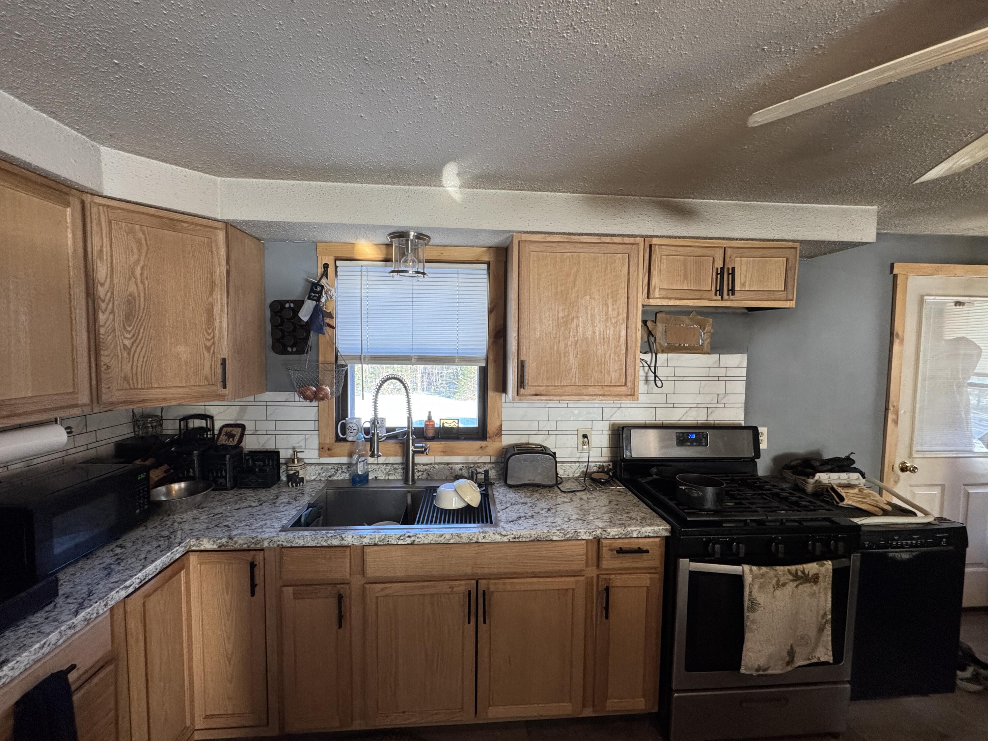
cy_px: 370
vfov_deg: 85.7
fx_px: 400
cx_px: 494
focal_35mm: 14
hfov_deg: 102.1
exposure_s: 1/120
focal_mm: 2.22
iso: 250
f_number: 2.2
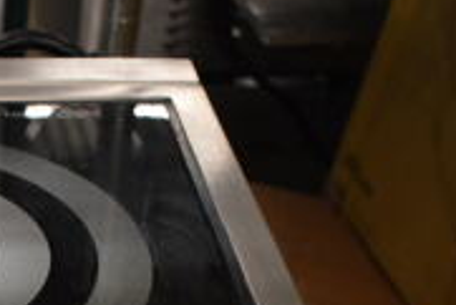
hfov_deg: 18.8
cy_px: 494
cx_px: -131
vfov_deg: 12.7
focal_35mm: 101
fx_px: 1280
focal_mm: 20
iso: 1600
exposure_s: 1/125
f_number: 3.8
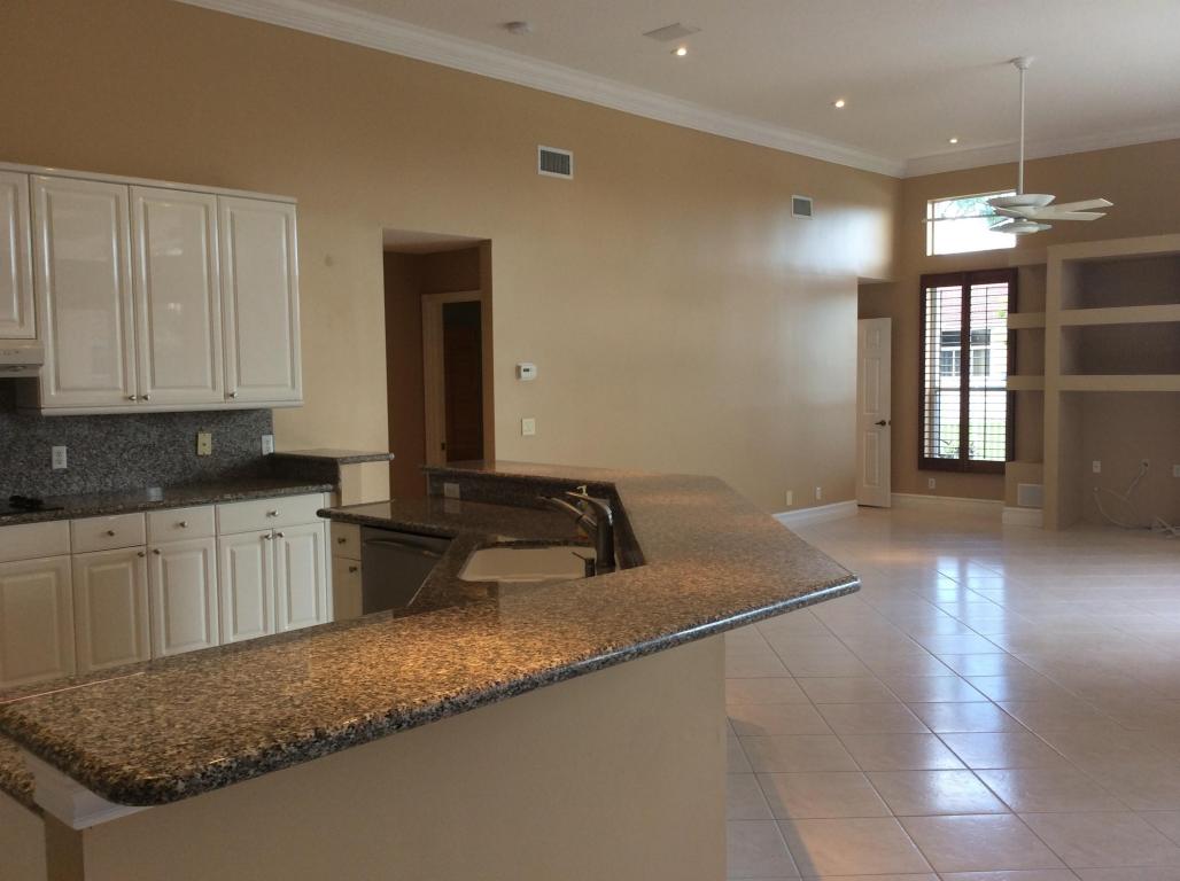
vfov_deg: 42.8
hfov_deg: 55.4
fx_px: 1123
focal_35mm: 33
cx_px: 590
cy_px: 440
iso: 40
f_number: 2.4
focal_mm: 3.3
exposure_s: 1/30
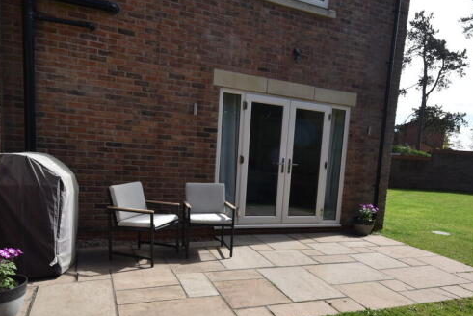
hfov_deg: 65.4
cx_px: 247
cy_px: 190
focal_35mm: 28
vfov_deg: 46.2
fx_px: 368
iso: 125
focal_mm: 14
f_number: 8
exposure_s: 1/250
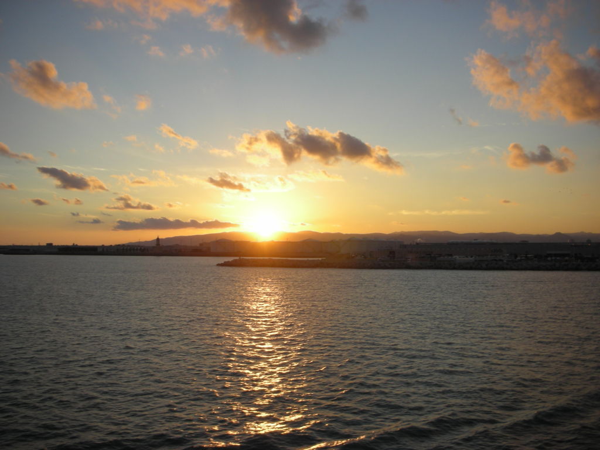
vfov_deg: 40.7
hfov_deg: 52.6
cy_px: 225
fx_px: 607
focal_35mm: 35
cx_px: 300
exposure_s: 1/59
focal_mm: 5.8
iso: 50
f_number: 8.5
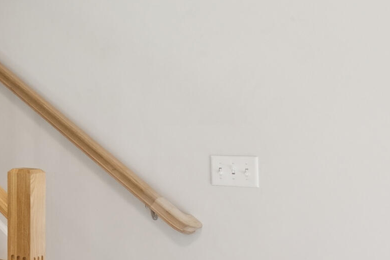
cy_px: 124
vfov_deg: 21.9
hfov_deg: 24.7
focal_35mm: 62
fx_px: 672
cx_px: -201
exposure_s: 1/10
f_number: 7.1
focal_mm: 16
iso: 320
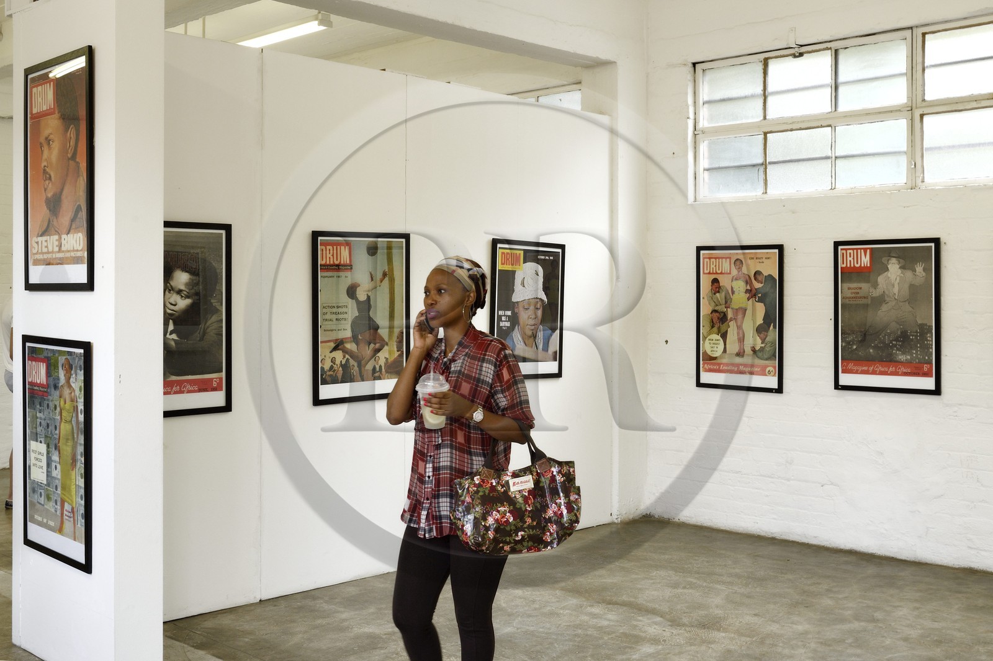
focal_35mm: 38
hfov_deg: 50.7
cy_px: 330
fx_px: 1048
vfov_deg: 35.0
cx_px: 496
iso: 400
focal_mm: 38
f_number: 9
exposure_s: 1/60
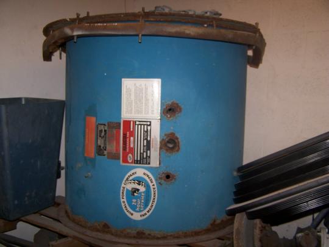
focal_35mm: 38
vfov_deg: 37.7
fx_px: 361
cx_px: 164
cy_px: 124
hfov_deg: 49.0
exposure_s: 1/60
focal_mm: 6.3
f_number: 2.8
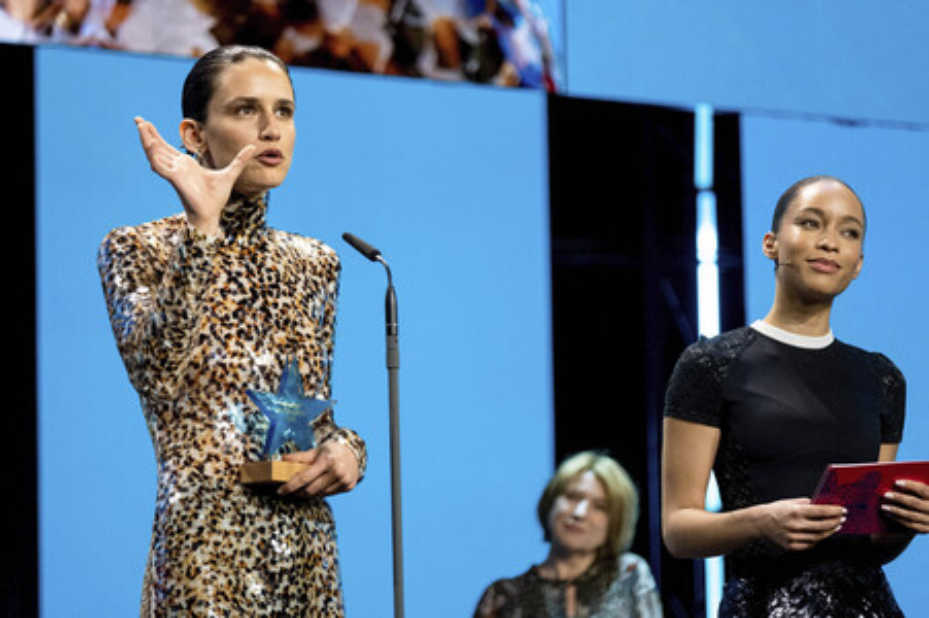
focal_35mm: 186
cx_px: 464
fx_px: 4796
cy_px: 309
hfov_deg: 11.1
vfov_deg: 7.4
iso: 2500
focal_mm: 124.3
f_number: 2.8
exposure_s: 1/300
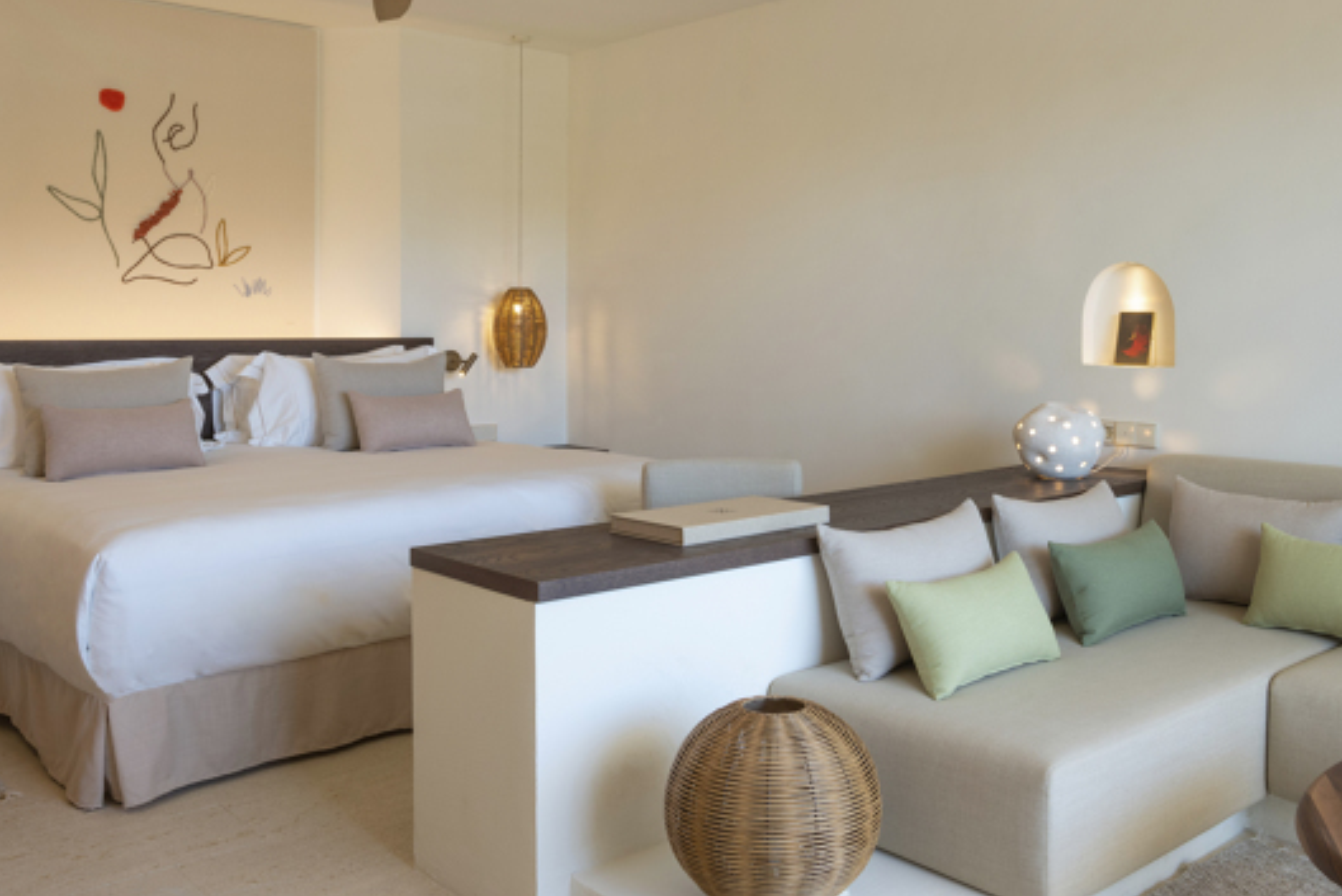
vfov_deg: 38.7
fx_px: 1268
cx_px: 797
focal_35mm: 34
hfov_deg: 55.4
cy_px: 335
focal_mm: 20
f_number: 11
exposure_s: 1/3
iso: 100
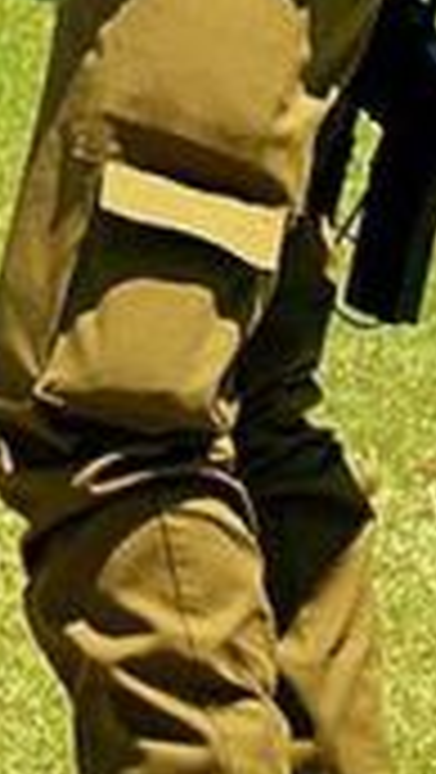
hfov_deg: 2.8
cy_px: -351
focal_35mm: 438
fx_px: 8985
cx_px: 279
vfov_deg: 4.9
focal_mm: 80
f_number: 5.6
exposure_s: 1/640
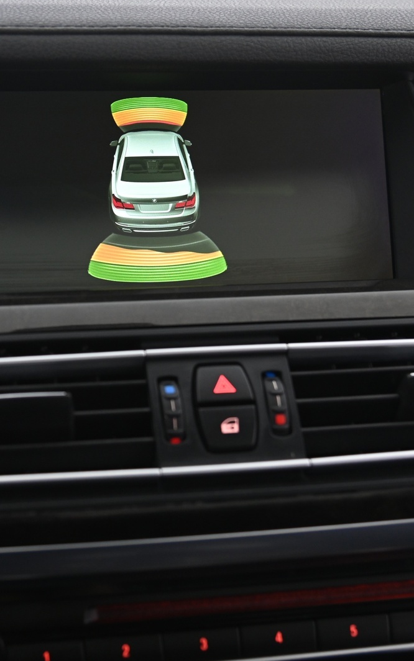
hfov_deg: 21.9
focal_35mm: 59
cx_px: 117
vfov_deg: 34.5
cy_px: 327
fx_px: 1065
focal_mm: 38
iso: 2000
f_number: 4
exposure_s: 1/20
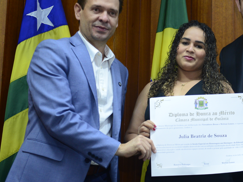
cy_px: 67
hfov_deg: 21.6
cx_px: 181
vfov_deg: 16.4
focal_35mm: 90
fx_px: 632
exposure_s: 1/125
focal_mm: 62
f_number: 4
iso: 2000
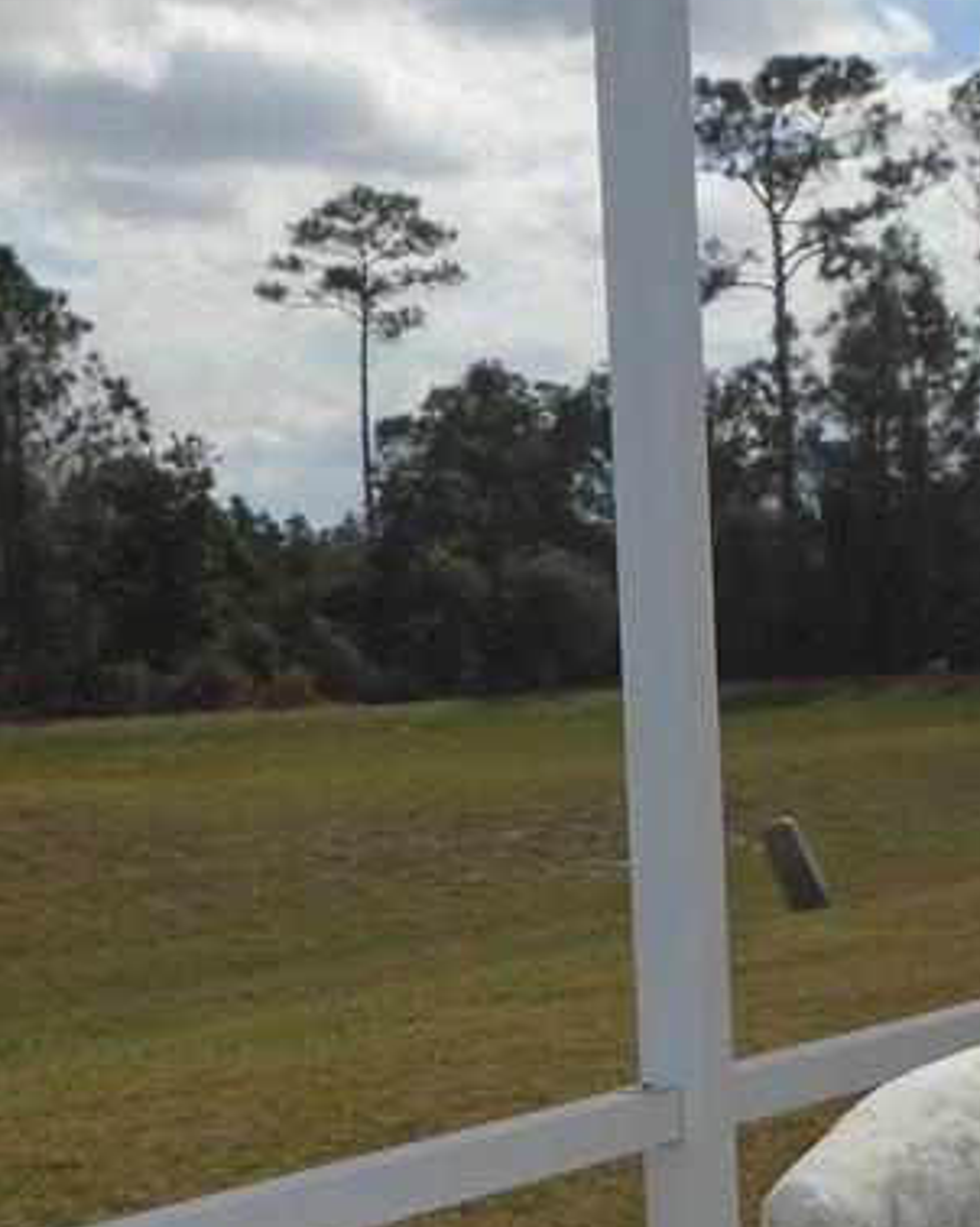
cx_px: 720
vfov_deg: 23.2
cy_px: 831
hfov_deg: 18.6
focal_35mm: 82
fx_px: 2975
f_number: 3.5
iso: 100
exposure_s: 1/1000
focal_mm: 5.5
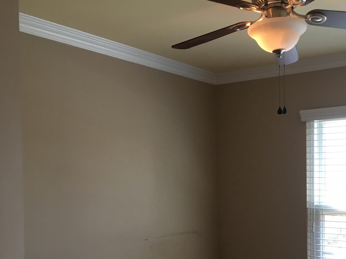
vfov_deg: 30.8
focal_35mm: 46
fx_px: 460
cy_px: 203
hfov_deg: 39.8
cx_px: 271
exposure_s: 1/40
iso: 25
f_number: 2.2
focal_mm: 4.15
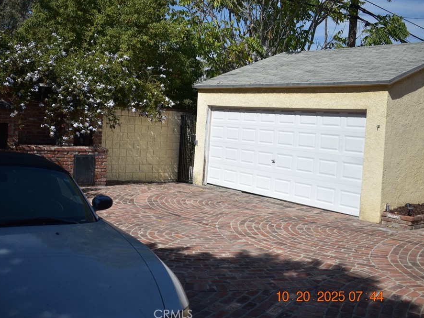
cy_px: 158
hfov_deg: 46.7
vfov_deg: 36.0
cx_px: 185
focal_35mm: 40
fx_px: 490
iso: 100
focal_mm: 24
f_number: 4
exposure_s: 1/1250
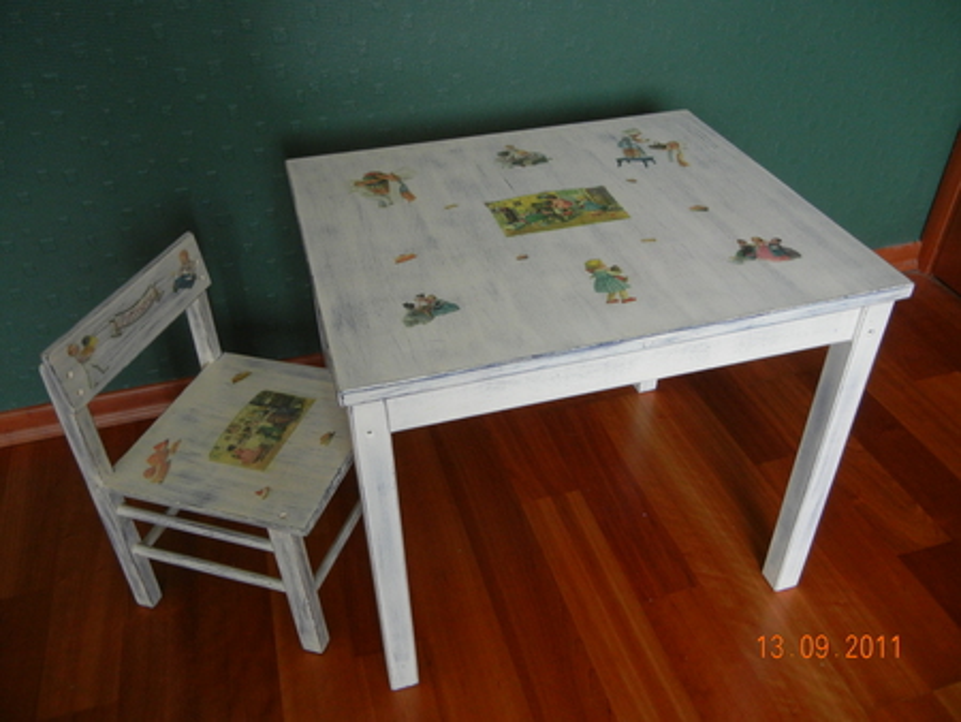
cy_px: 361
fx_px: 833
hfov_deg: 59.9
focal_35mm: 30
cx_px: 480
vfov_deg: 46.8
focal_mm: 5.4
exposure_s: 1/18.3
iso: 400
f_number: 3.5
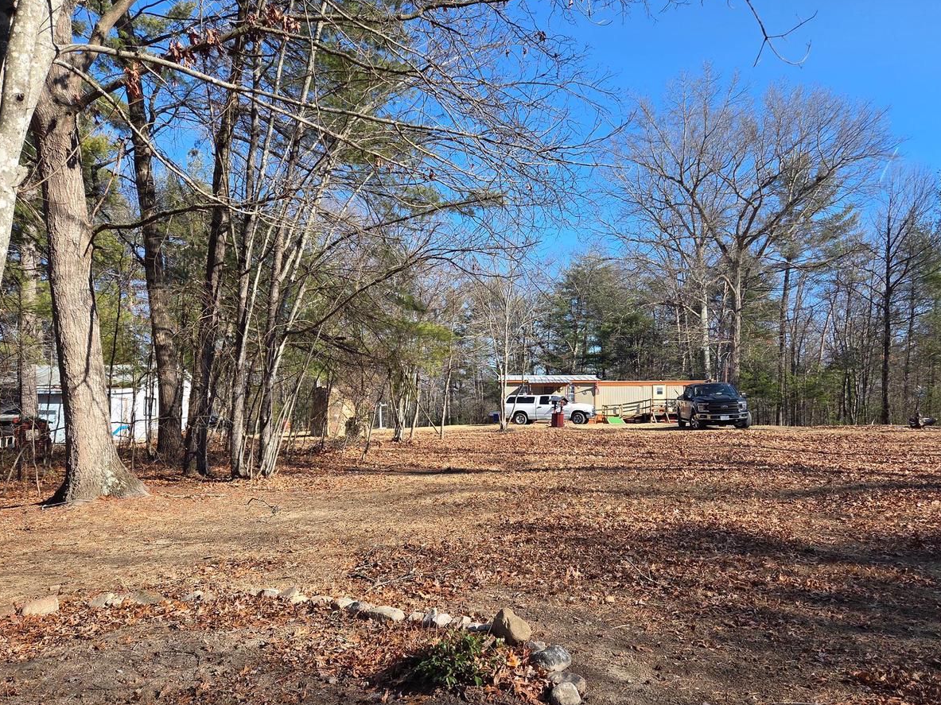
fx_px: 761
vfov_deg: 49.6
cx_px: 474
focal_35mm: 28
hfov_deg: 63.4
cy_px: 407
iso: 80
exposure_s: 1/2359
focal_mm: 5.4
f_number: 1.8
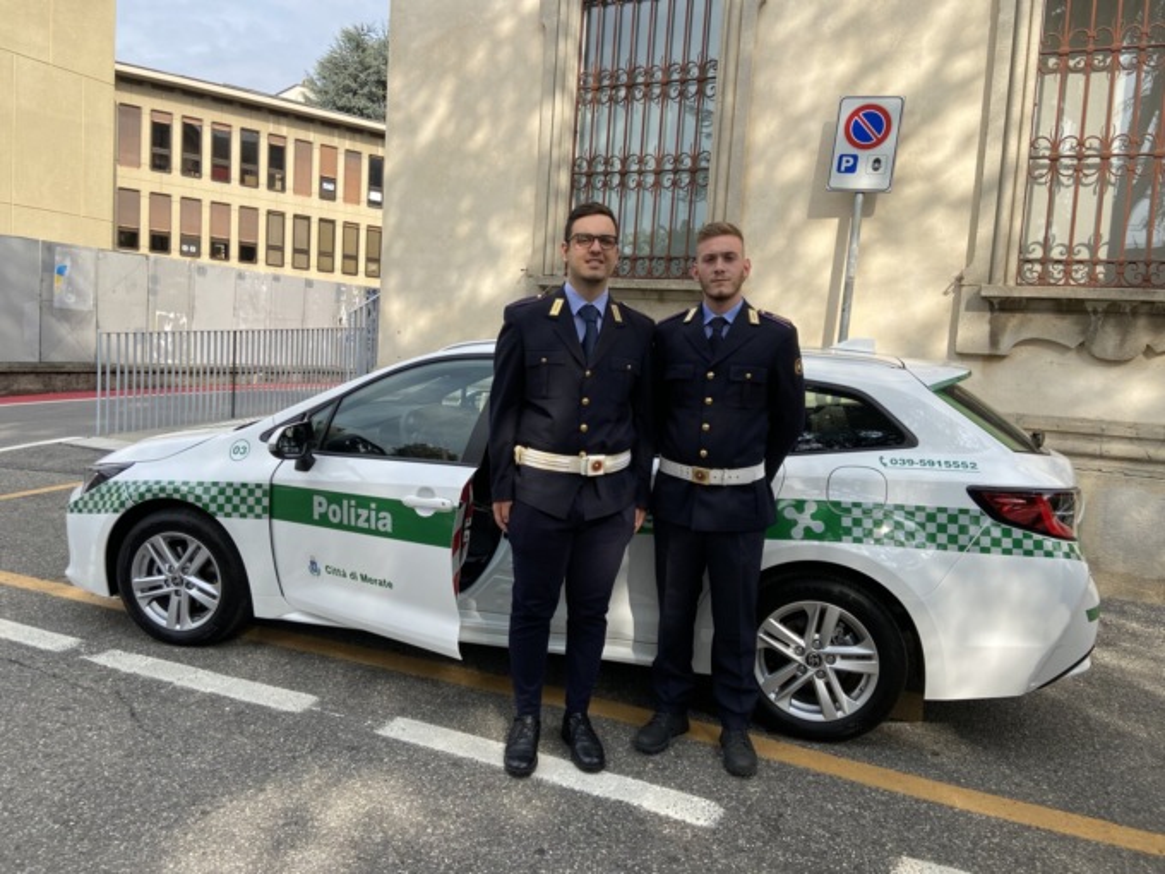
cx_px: 582
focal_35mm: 26
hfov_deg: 67.3
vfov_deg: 53.1
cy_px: 437
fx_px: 875
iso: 32
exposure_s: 1/1678
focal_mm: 4.25
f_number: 1.8
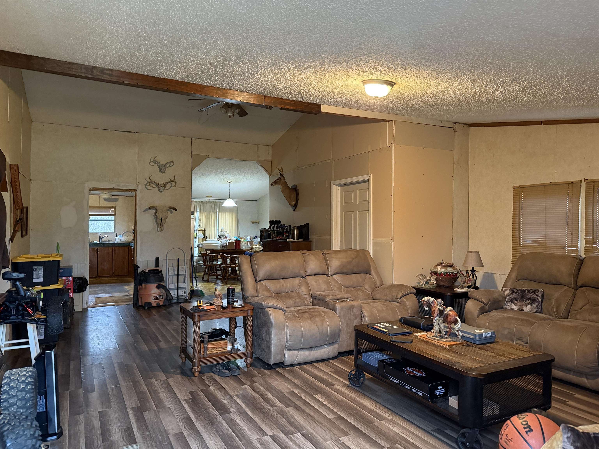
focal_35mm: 24
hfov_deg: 71.6
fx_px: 415
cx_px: 300
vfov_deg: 56.8
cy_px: 224
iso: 800
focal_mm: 6.76
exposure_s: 1/40
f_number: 1.78
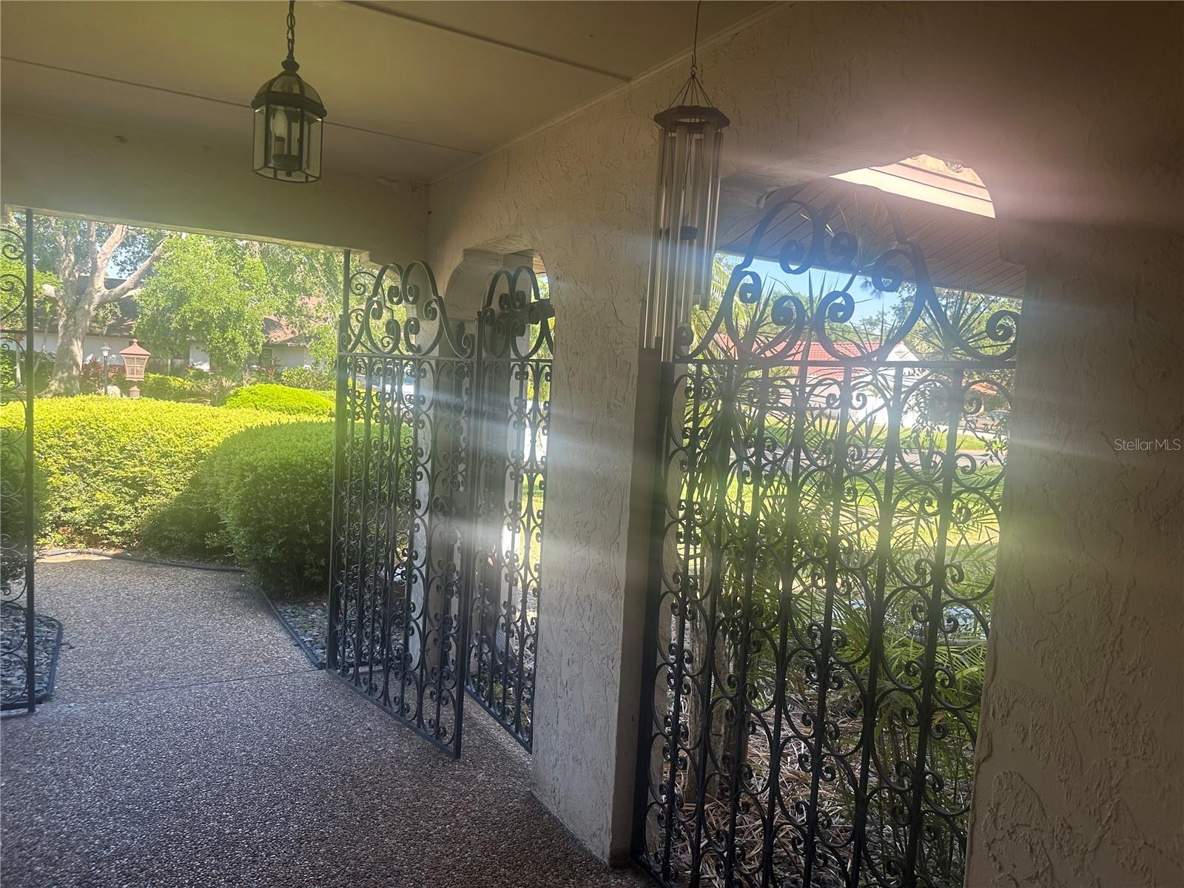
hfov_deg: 71.6
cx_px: 592
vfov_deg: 56.8
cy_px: 444
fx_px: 821
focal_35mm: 24
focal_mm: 6.86
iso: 80
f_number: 1.78
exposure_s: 1/389
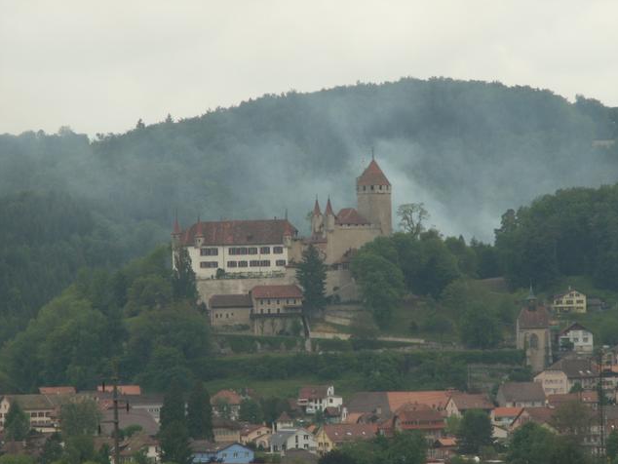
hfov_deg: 9.2
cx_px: 311
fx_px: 3858
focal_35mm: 216
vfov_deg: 6.9
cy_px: 232
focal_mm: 35.04
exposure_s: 1/125
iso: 50
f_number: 7.1
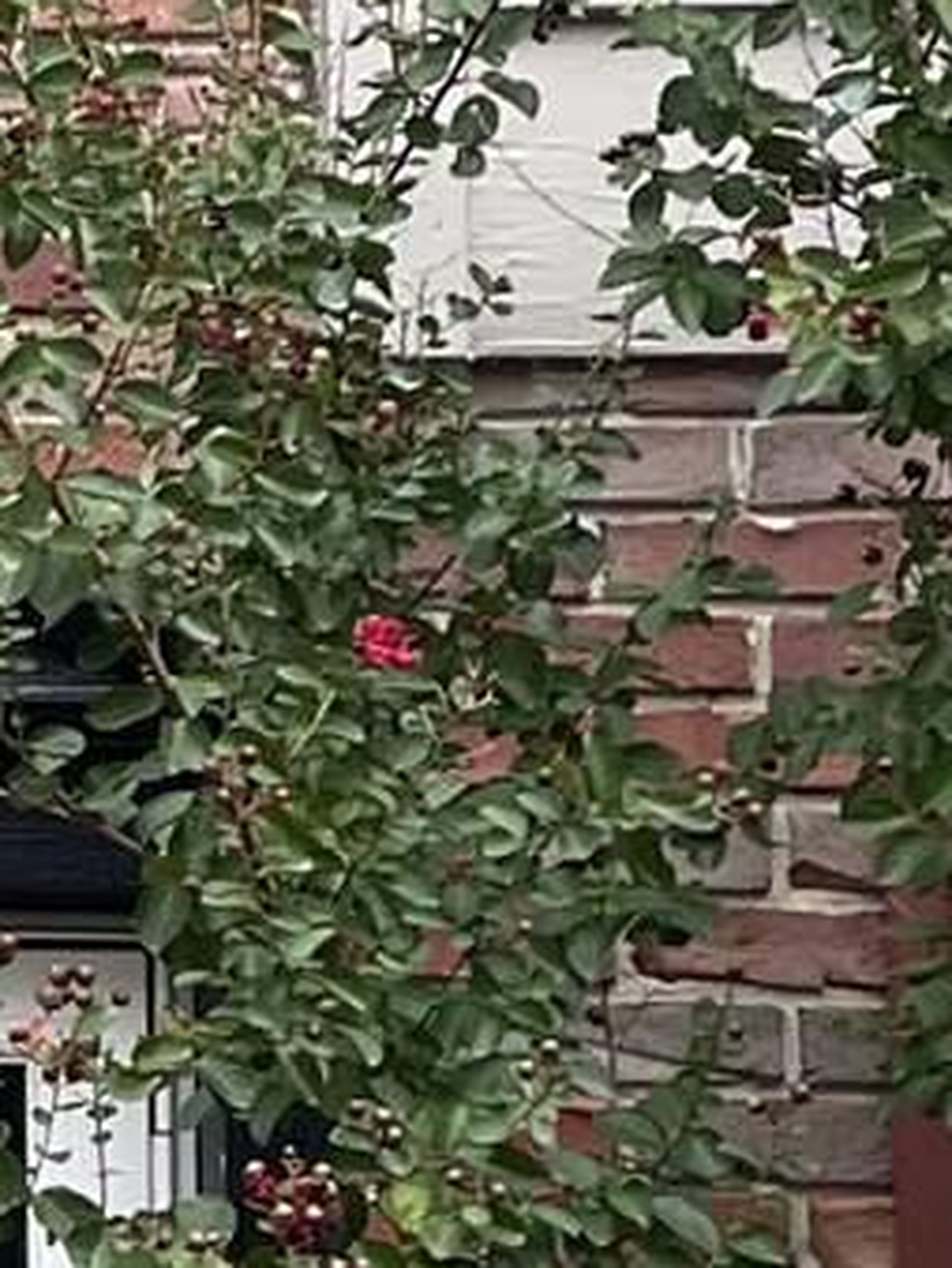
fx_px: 6482
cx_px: -1926
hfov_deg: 7.4
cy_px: 975
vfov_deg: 11.1
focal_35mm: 177
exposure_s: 1/298
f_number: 1.6
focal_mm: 4.2
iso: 32
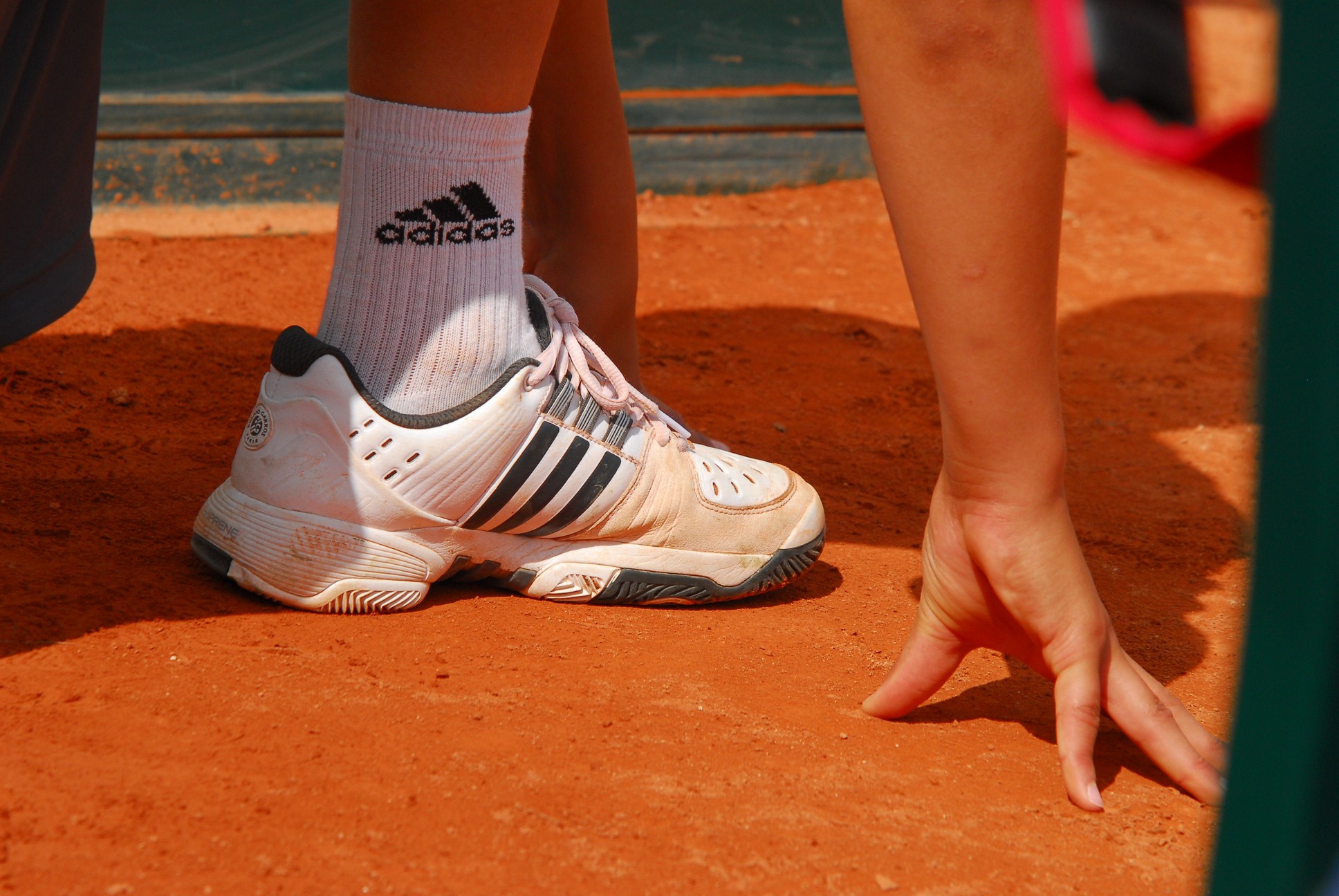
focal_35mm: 262
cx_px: 670
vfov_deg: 5.3
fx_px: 9775
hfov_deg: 7.8
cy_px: 448
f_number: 8
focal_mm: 175
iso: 320
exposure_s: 1/1000
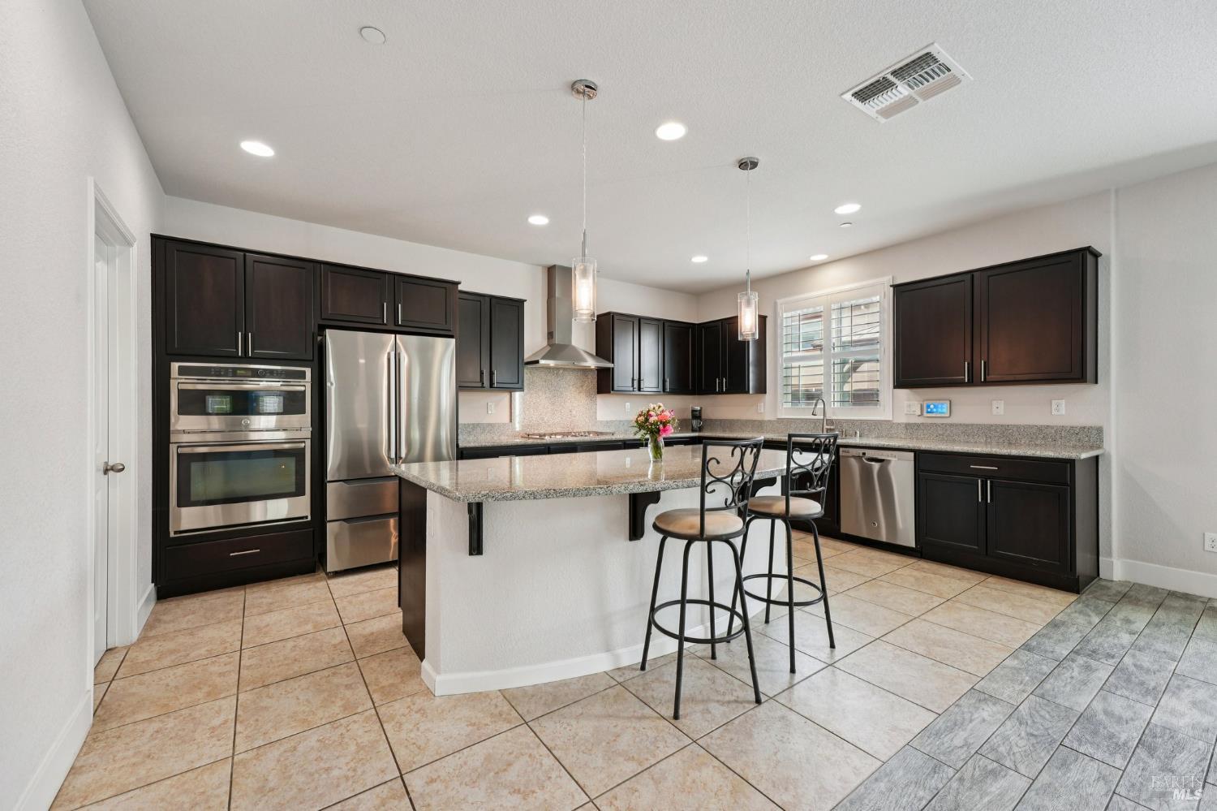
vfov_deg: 81.2
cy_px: 406
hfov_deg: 104.3
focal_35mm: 14
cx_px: 608
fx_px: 473
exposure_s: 1/25
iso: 640
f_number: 8
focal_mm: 14
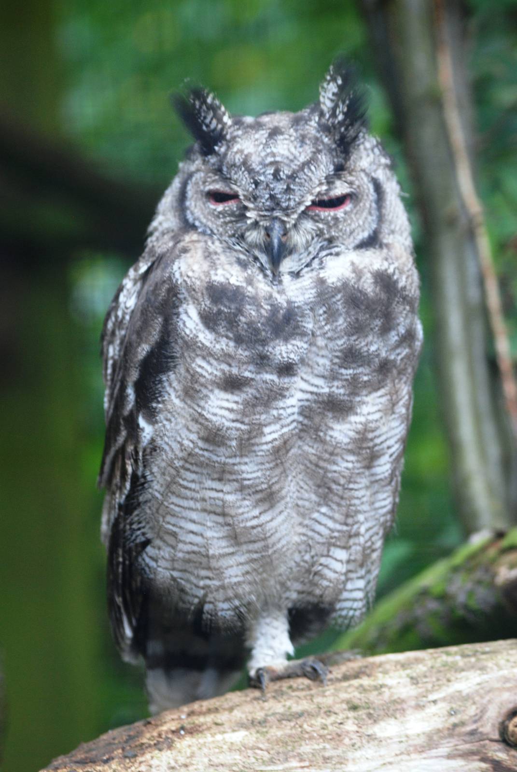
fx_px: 3222
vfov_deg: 13.7
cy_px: 386
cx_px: 258
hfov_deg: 9.2
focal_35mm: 150
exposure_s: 1/80
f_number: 4.2
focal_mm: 100
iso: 400
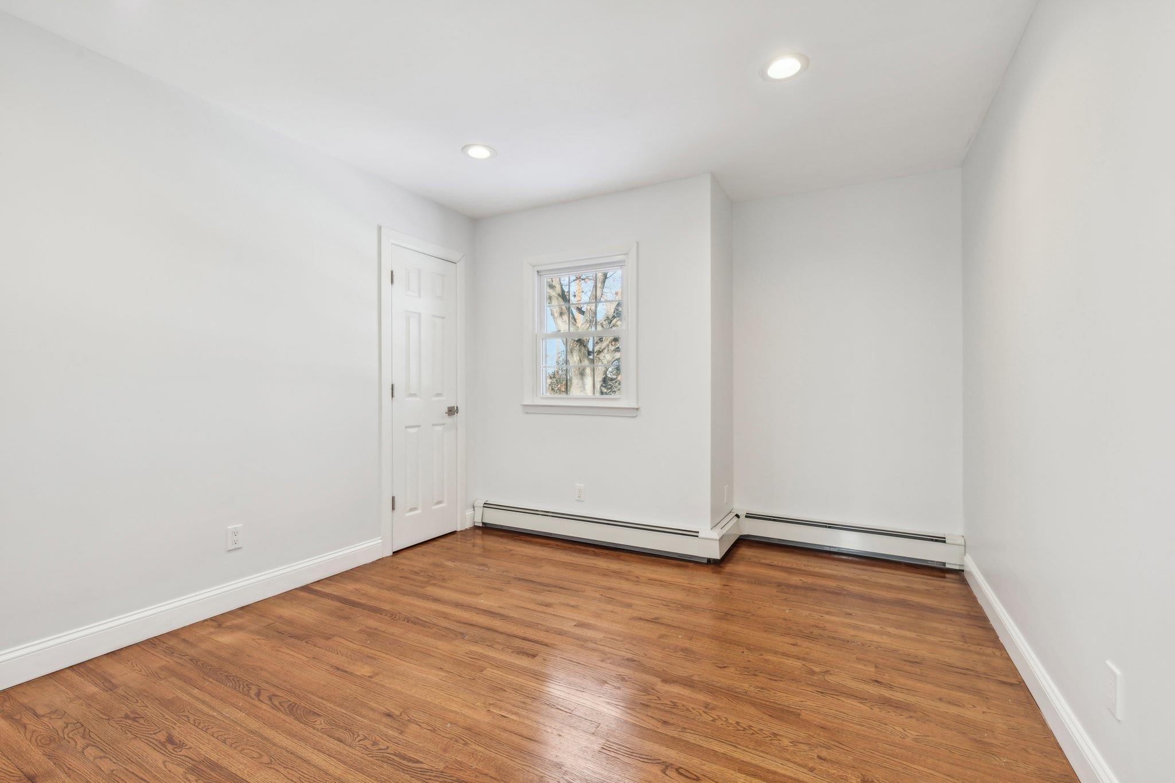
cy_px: 392
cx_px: 588
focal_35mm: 16
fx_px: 522
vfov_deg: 73.7
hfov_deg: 96.7
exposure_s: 1/20
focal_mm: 16
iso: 250
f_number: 8
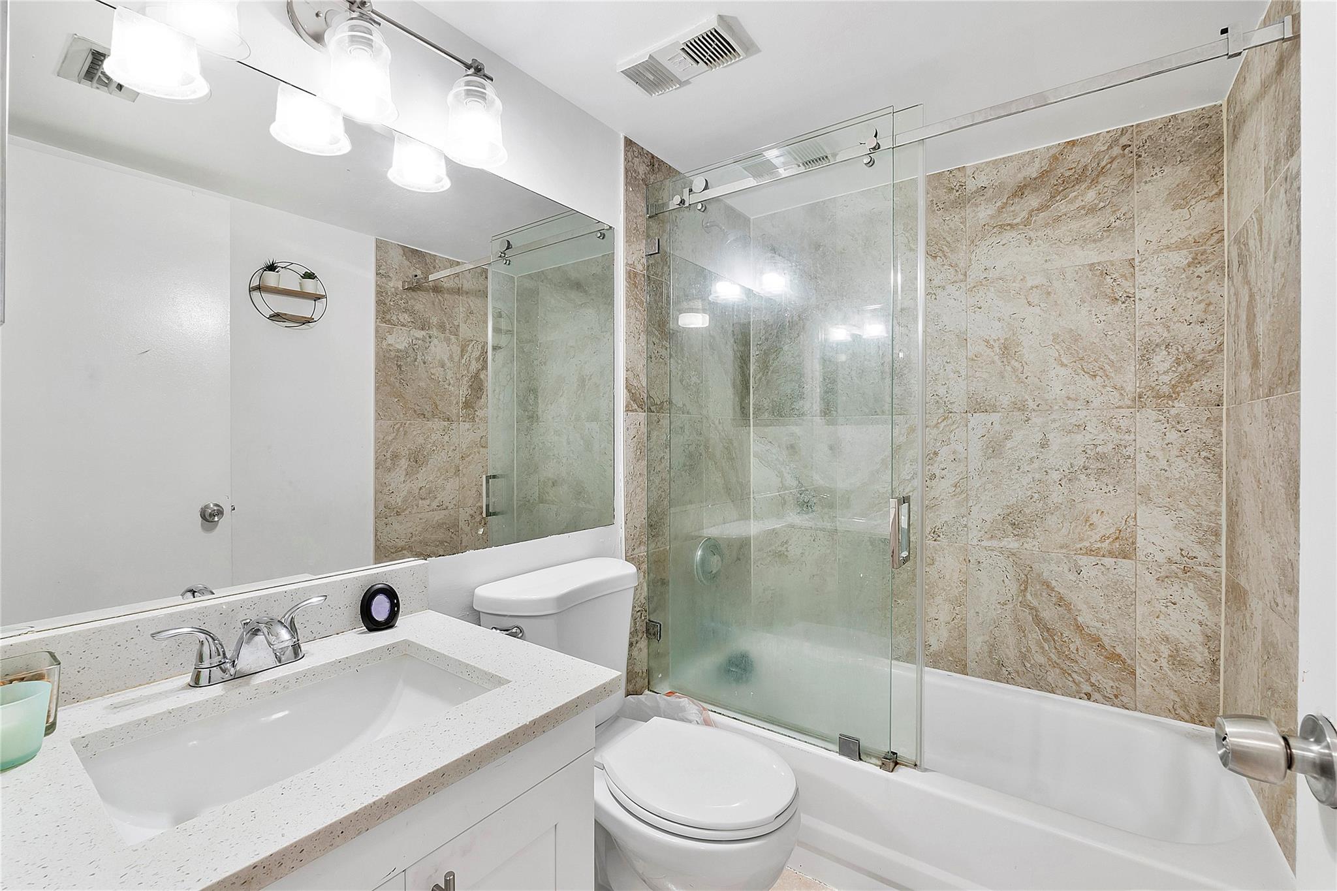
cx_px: 668
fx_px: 557
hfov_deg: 100.4
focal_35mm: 15
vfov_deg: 77.3
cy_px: 446
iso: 160
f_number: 11
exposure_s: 1/1.25
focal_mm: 10
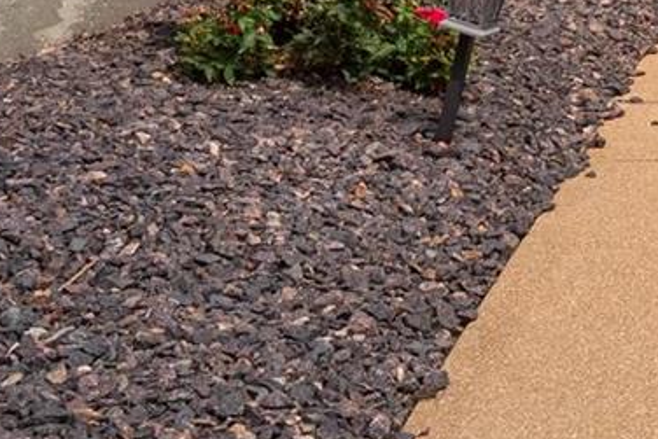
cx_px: 870
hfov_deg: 18.5
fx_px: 1865
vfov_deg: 12.8
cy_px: -208
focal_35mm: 102
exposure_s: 1/640
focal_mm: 12
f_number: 8
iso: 400
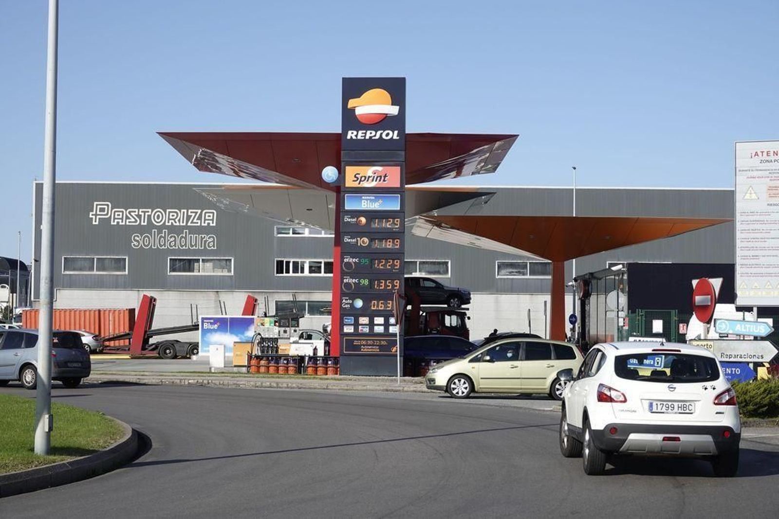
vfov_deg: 19.5
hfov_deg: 28.8
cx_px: 390
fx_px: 1515
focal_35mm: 70
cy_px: 260
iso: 100
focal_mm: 25.61
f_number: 4
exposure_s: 1/800
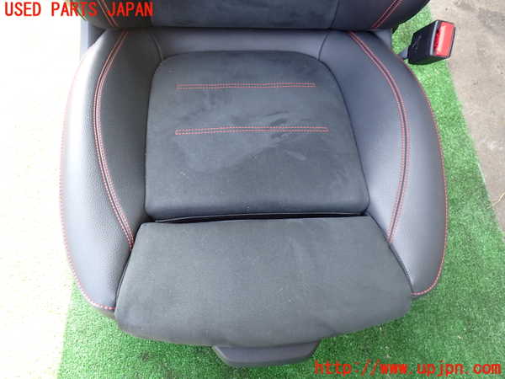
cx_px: 252
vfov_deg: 46.8
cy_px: 190
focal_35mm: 30
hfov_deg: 60.0
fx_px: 438
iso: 200
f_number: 2.3
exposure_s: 1/100
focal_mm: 5.4
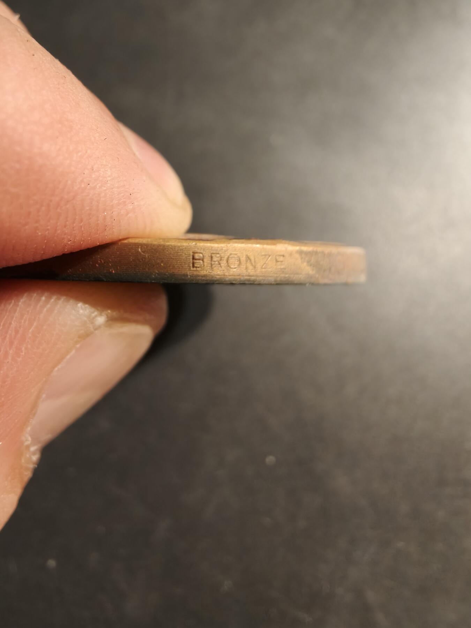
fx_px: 417
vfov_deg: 73.9
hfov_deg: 58.9
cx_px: 236
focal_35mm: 23
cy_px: 314
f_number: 2
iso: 250
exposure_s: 1/81
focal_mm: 2.32
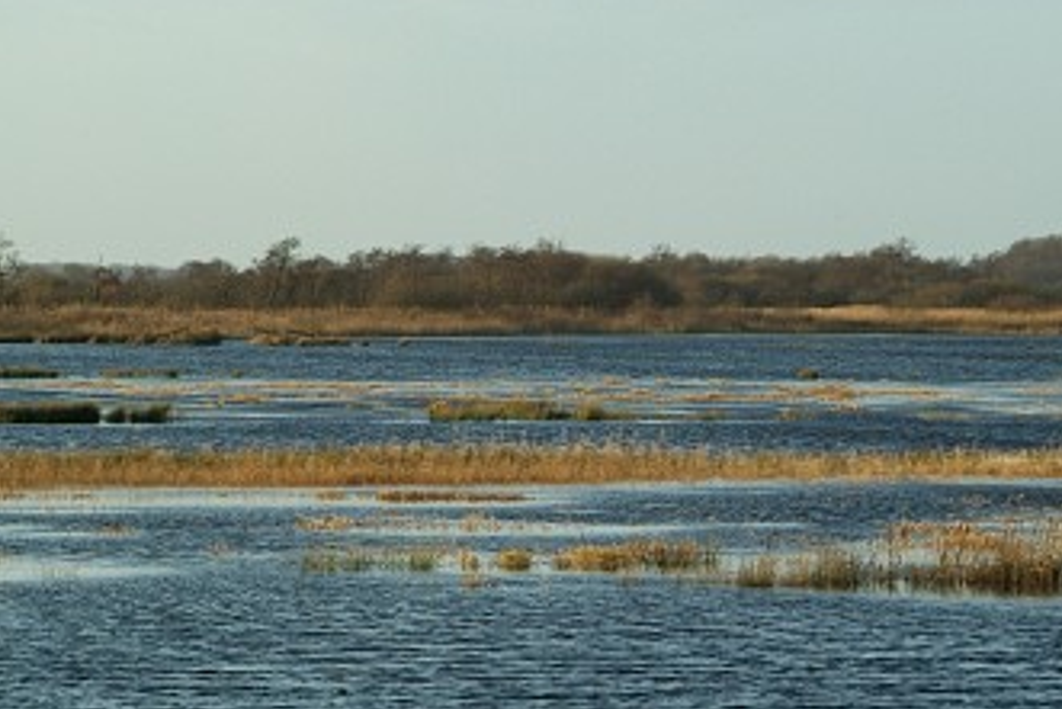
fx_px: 6138
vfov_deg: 6.6
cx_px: 658
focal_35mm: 208
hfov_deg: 9.9
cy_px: 338
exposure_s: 1/250
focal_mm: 102
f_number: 11
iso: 400
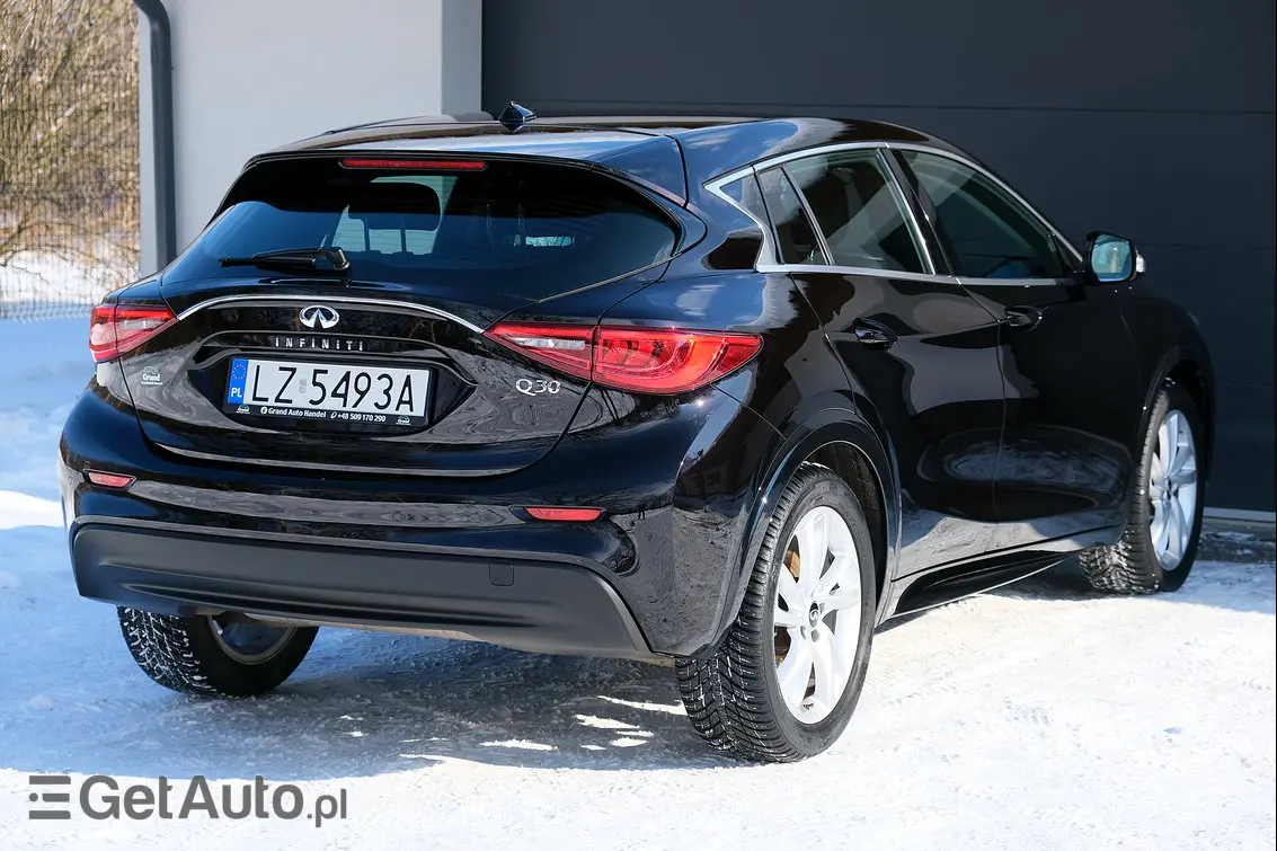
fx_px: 2944
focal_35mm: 83
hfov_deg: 24.5
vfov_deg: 16.4
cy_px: 426
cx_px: 638
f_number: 5.6
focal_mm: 55
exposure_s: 1/500
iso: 320
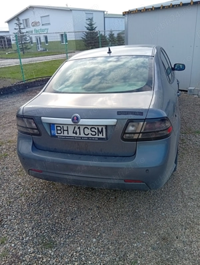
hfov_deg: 51.5
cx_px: 100
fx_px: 207
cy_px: 132
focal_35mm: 27
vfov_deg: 65.2
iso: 52
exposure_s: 1/405
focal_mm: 3.84
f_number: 1.8
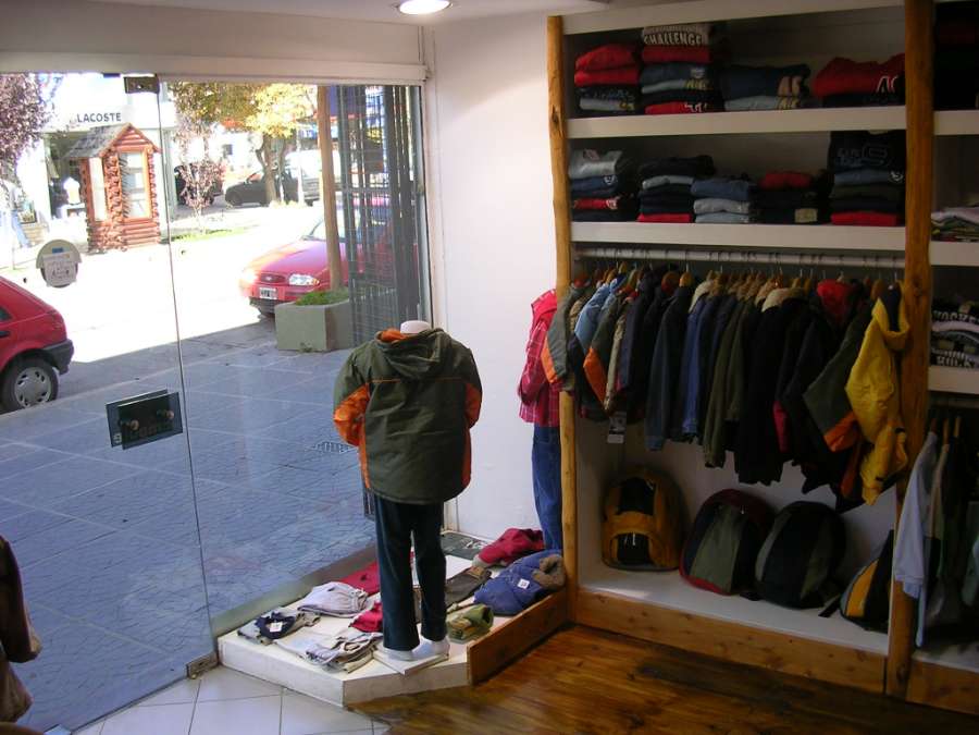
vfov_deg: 37.7
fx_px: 1075
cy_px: 368
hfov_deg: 49.0
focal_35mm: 38
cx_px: 490
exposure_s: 1/143
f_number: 2.8
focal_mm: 5.8
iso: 50
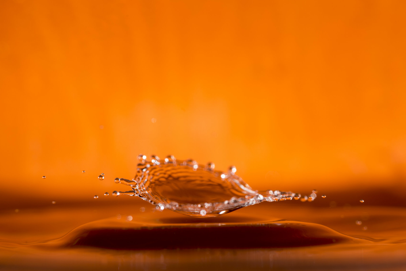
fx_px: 1185
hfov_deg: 19.4
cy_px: 136
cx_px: 203
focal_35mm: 105
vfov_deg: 13.1
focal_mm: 105
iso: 100
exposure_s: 1/200
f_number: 8
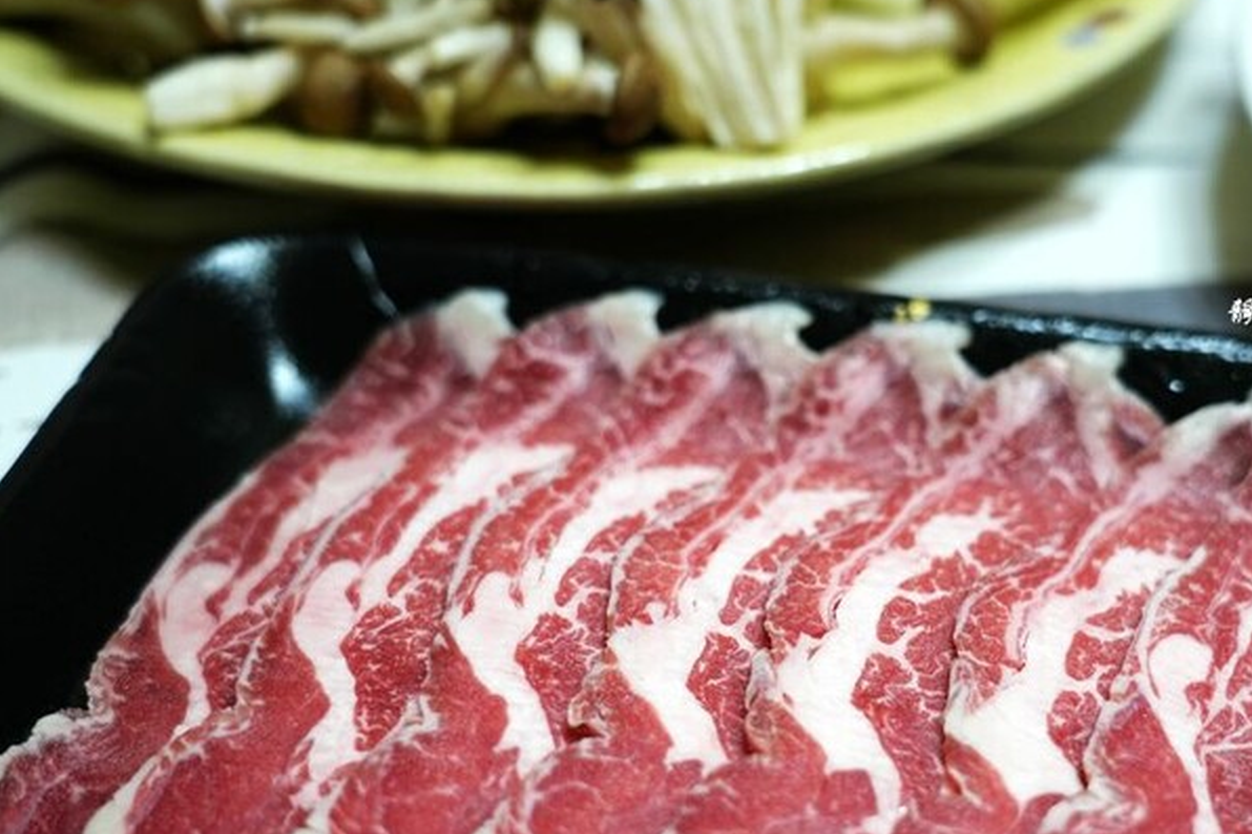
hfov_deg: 29.9
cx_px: 821
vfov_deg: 20.2
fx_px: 2329
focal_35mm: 67
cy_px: 563
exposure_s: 1/50
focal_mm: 47
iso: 800
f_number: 4
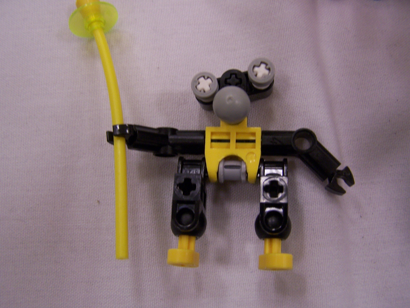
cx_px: 205
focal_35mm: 38
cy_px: 154
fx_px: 450
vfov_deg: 37.7
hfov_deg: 49.0
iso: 140
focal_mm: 6.3
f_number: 2.8
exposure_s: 1/30
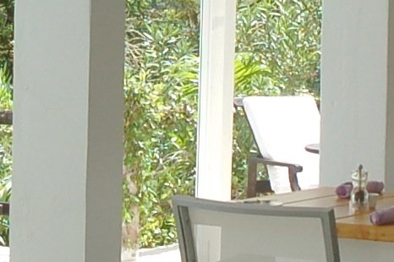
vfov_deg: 5.2
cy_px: -17
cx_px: 54
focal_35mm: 261
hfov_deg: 7.9
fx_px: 2857
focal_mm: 27
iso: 200
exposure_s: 1/320
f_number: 9
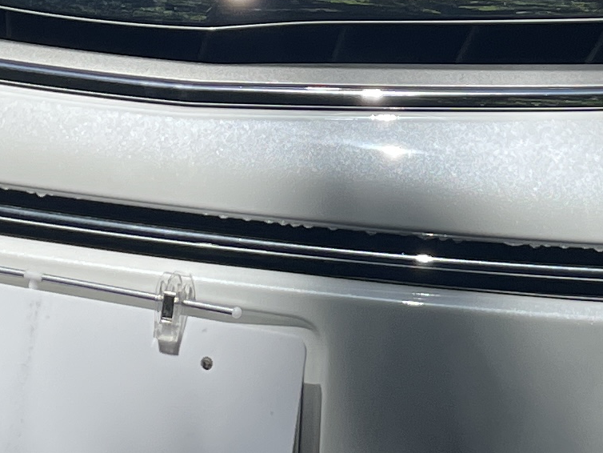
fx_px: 2422
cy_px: -68
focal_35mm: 139
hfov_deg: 14.2
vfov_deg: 10.5
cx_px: 318
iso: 32
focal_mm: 4.2
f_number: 1.6
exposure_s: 1/4292
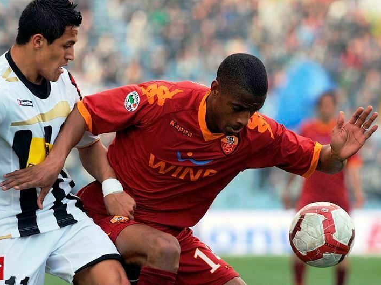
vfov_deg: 3.4
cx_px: 178
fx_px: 4787
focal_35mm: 435
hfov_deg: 4.6
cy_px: 142
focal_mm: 400
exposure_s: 1/500
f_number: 6.3
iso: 800
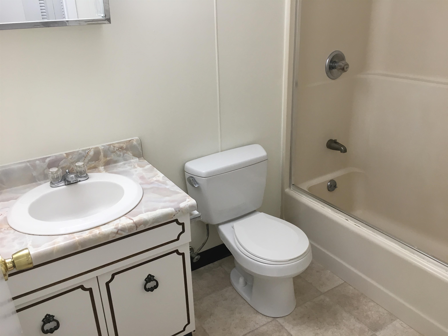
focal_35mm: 29
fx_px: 375
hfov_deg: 61.7
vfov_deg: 48.2
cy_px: 168
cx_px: 224
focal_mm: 4.15
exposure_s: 1/30
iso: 64
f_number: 2.2
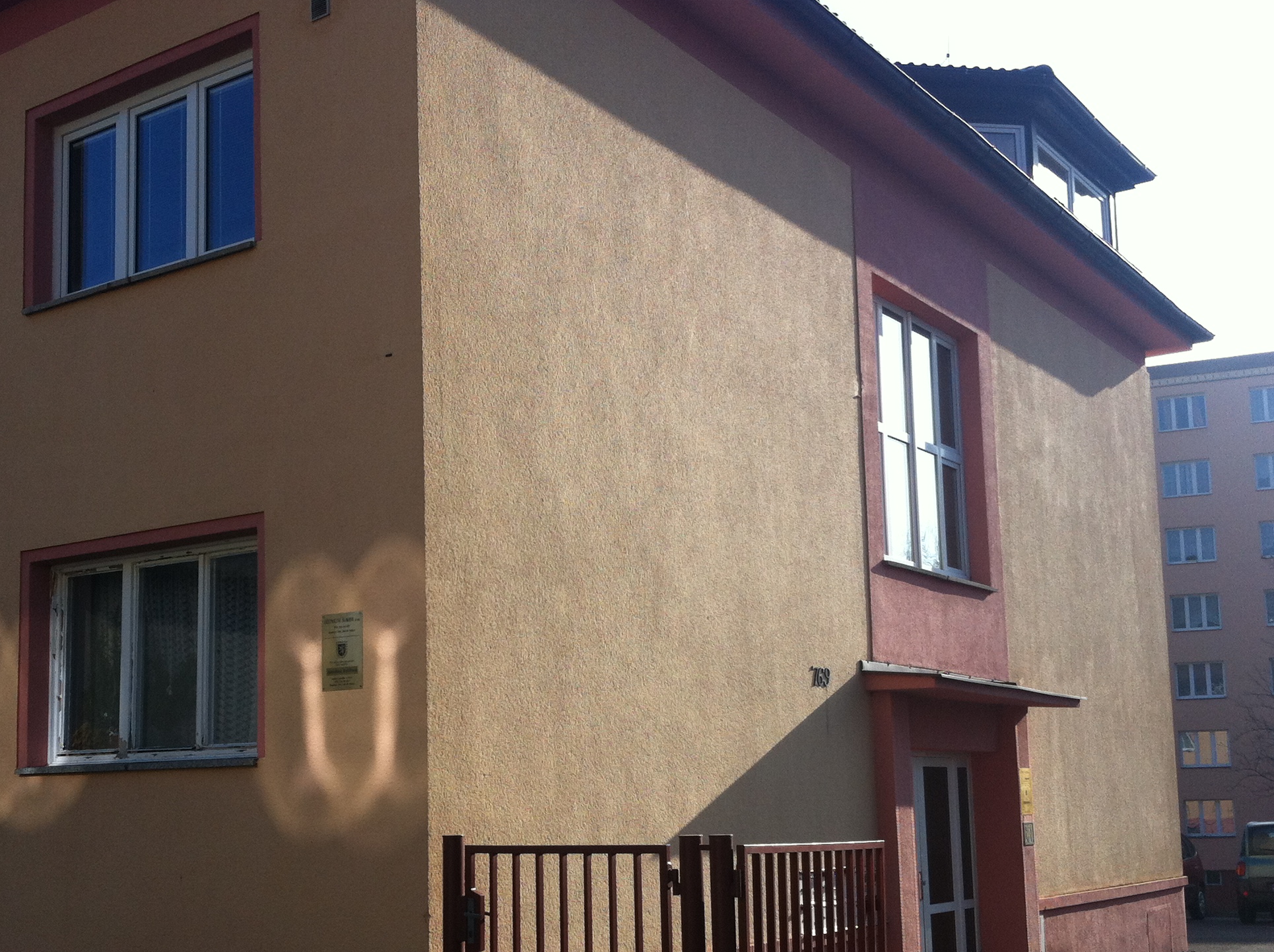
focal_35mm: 47
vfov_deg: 30.7
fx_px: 1727
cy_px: 594
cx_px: 528
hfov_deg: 40.4
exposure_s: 1/926
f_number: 2.8
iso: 80
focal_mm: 3.85
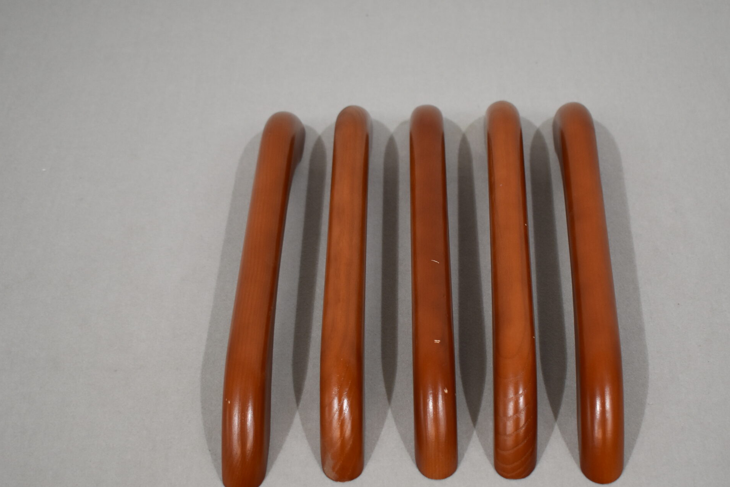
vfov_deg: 21.6
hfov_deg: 32.0
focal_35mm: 63
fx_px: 1271
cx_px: 429
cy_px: 319
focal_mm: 31
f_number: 4.2
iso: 720
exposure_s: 1/250
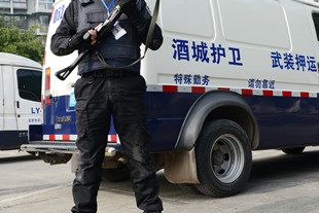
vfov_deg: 26.0
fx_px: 461
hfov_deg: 38.2
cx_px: 158
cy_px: 98
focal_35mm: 52
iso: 400
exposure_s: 1/320
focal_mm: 32
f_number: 9
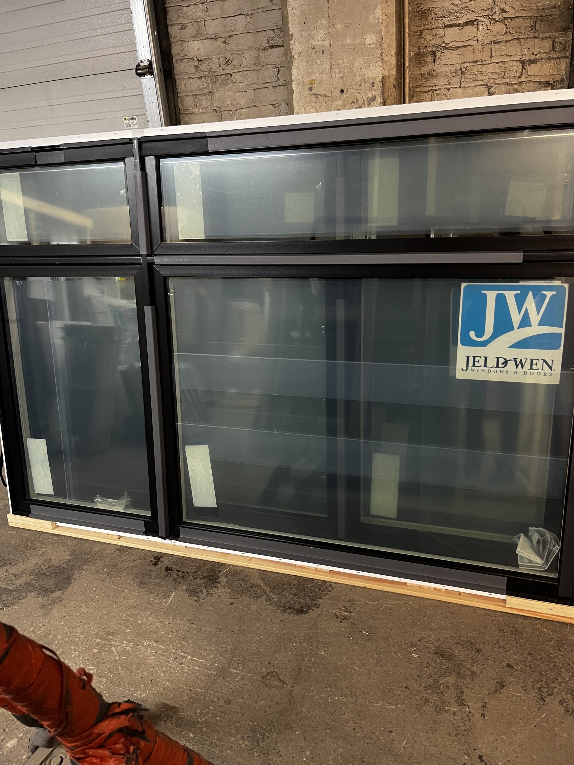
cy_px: 382
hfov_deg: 53.1
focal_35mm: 26
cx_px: 287
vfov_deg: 67.3
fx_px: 575
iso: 250
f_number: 1.6
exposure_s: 1/42
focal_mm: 5.1
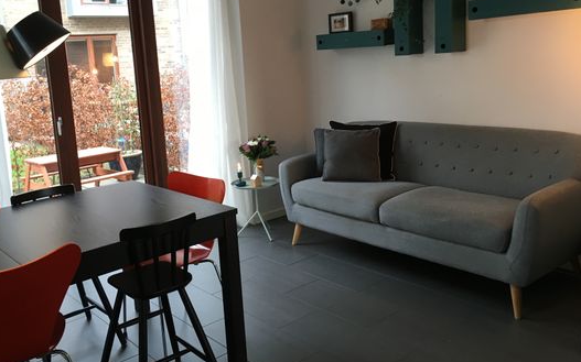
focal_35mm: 35
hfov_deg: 55.2
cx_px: 252
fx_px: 554
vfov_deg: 36.1
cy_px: 142
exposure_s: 1/33
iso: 80
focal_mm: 4.15
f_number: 2.2
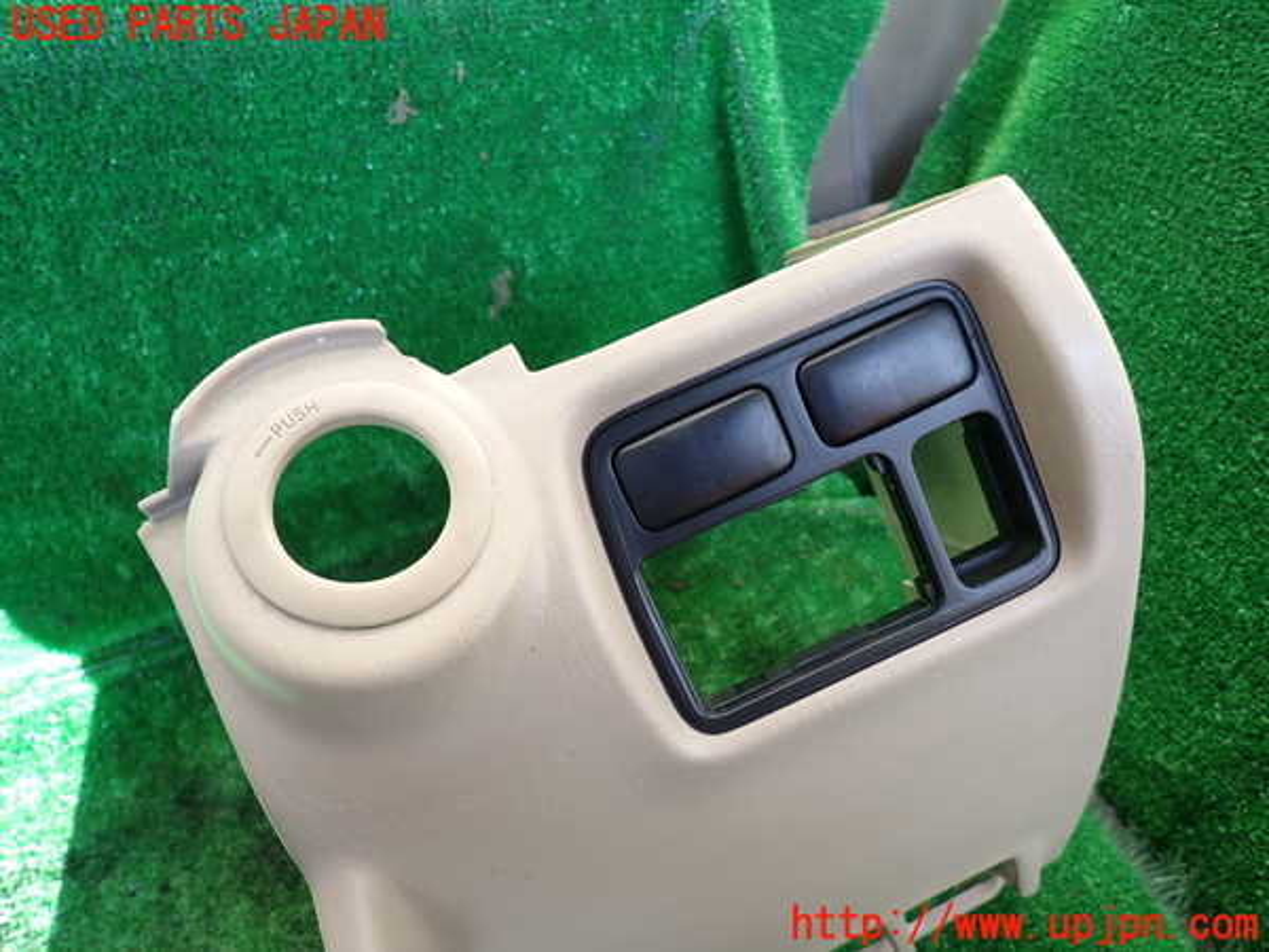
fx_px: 916
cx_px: 634
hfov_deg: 69.4
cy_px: 476
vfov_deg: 54.9
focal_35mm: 25
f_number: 2
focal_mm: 4.5
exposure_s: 1/100
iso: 100
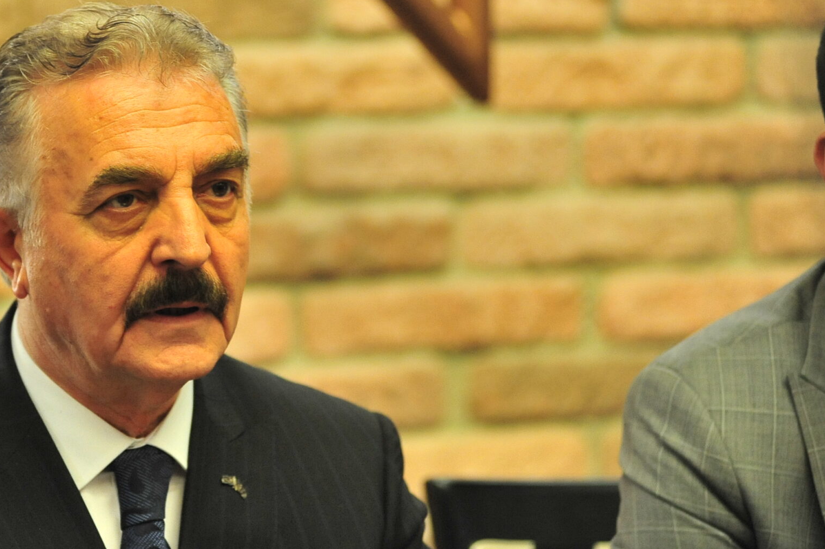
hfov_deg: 8.5
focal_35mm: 243
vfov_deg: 5.6
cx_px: 158
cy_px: 251
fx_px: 5566
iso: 3200
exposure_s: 1/160
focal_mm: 145
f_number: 3.2
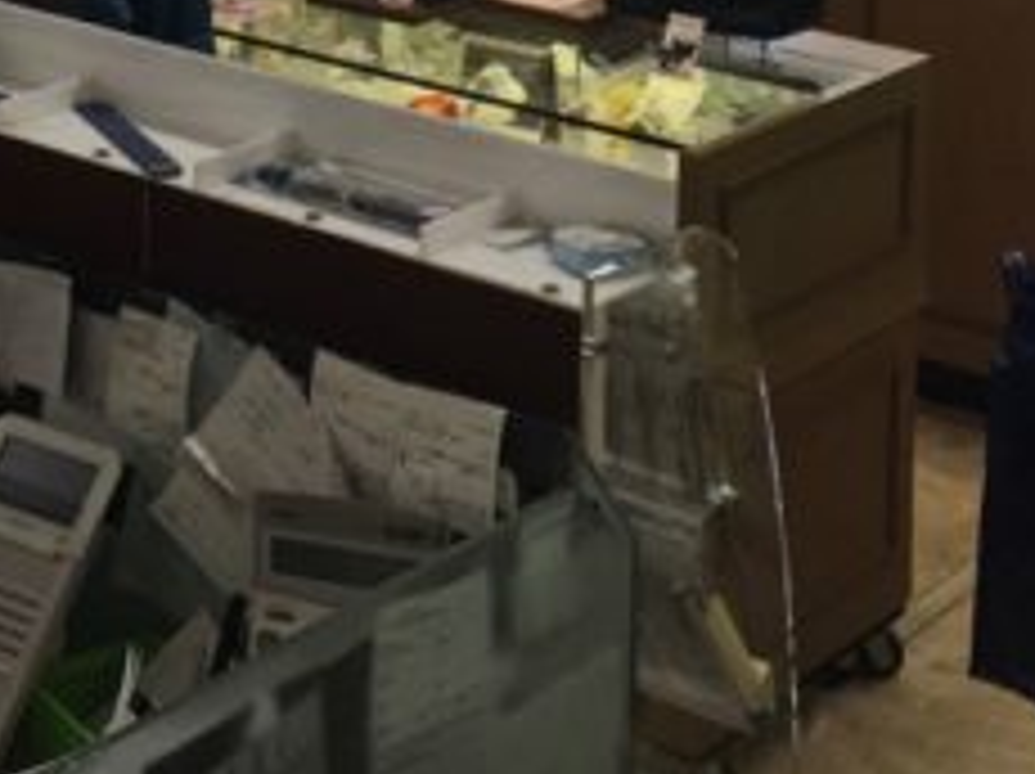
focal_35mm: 101
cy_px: -522
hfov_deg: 19.4
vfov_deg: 13.4
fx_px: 3017
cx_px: 414
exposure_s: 1/120
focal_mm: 4.15
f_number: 2.2
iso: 40
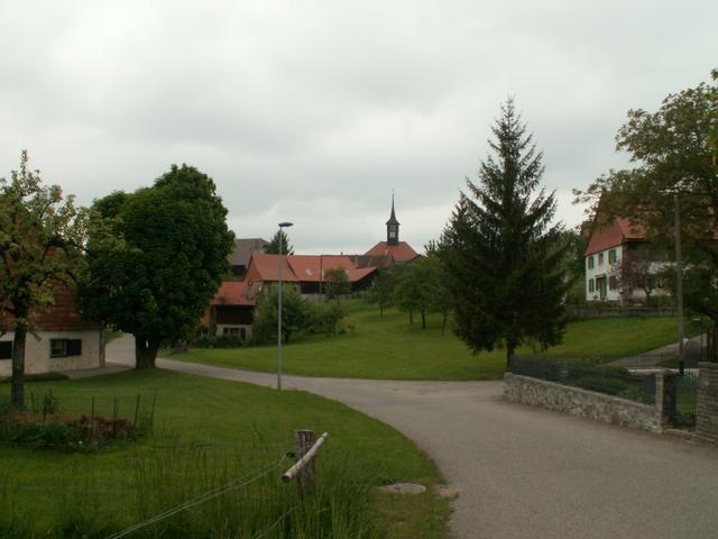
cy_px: 270
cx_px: 359
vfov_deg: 40.7
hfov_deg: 52.6
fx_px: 726
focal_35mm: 35
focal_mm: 5.86
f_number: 8
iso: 50
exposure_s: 1/100
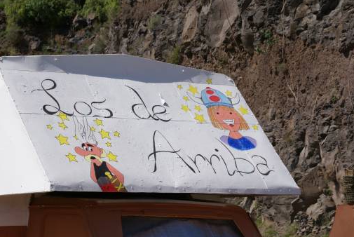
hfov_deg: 19.1
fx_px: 1053
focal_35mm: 107
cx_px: 153
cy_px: 126
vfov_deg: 12.8
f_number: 13
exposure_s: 1/250
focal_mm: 60
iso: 100
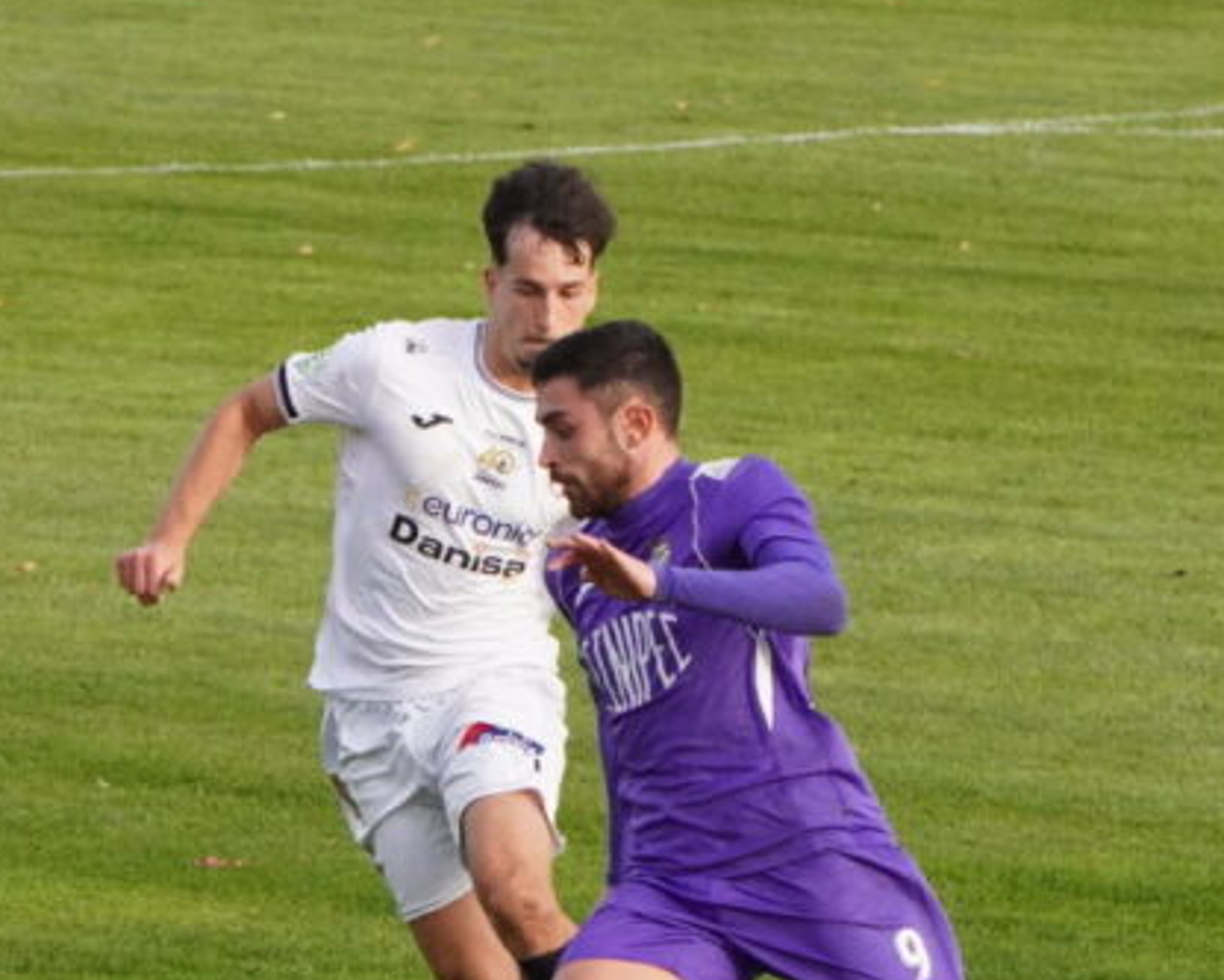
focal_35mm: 502
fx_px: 18195
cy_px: 725
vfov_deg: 3.1
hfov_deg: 3.9
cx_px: 500
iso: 6400
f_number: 8
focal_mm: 145
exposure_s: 1/2500
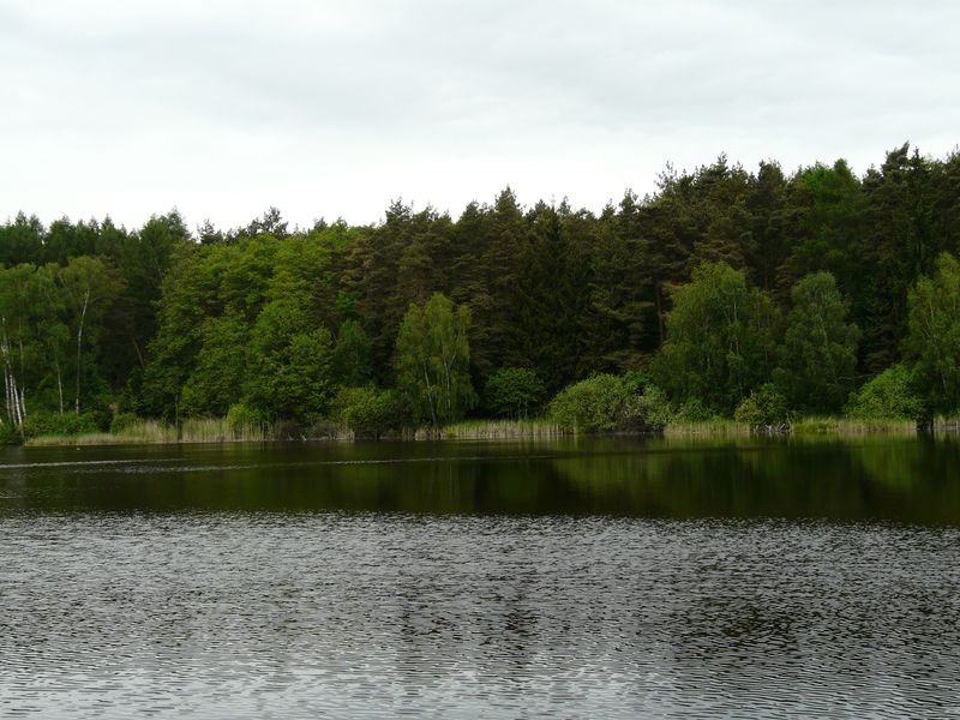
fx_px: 1442
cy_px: 360
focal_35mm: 52
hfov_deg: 36.8
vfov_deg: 28.0
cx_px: 480
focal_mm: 8.5
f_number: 4.5
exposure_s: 1/200
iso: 100
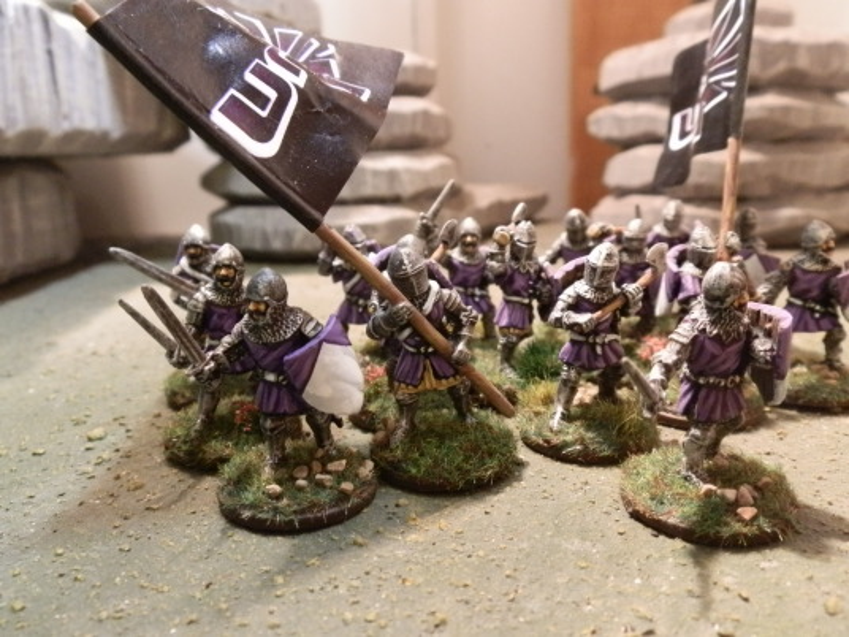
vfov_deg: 49.7
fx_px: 687
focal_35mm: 28
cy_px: 318
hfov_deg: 63.4
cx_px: 424
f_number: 3.1
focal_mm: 5
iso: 400
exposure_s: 1/30
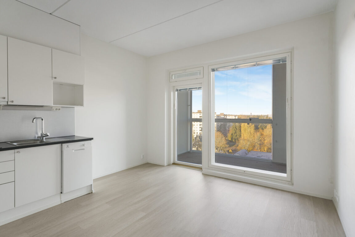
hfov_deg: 89.0
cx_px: 178
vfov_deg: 66.6
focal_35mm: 18
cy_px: 118
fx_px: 181
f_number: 8
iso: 160
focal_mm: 18.3
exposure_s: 1/30
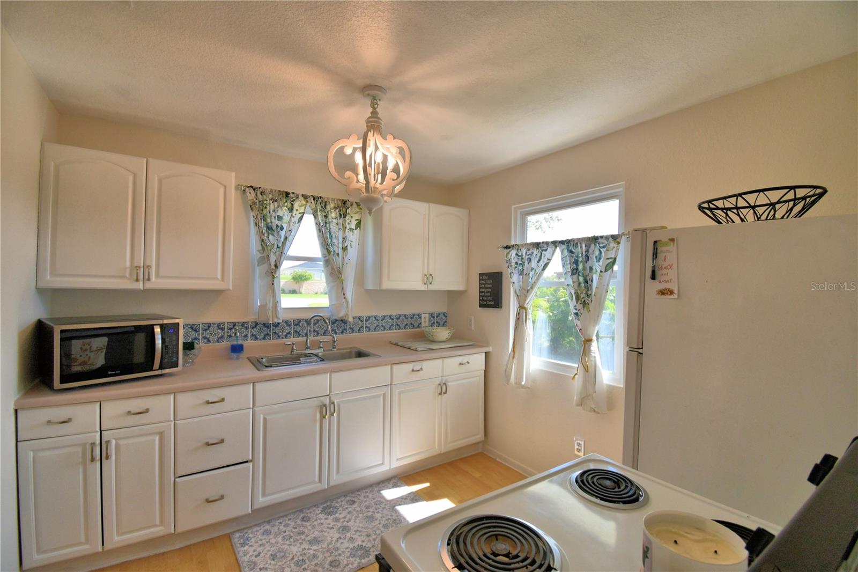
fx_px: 357
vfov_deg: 77.3
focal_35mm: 15
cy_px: 286
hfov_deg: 100.4
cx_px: 429
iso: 200
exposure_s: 1/200
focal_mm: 10
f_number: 4.5
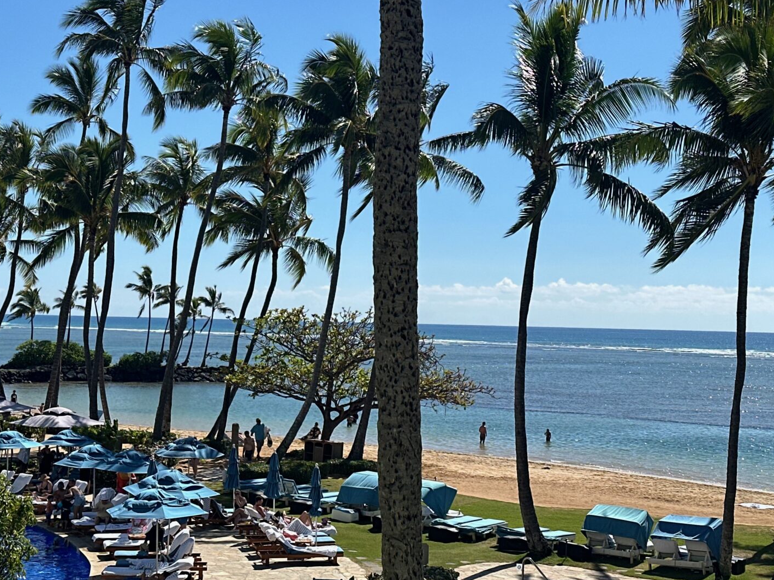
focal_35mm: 65
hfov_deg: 29.8
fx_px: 1453
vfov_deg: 22.6
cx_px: 368
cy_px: 294
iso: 64
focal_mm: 6.86
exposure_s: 1/7092
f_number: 1.78
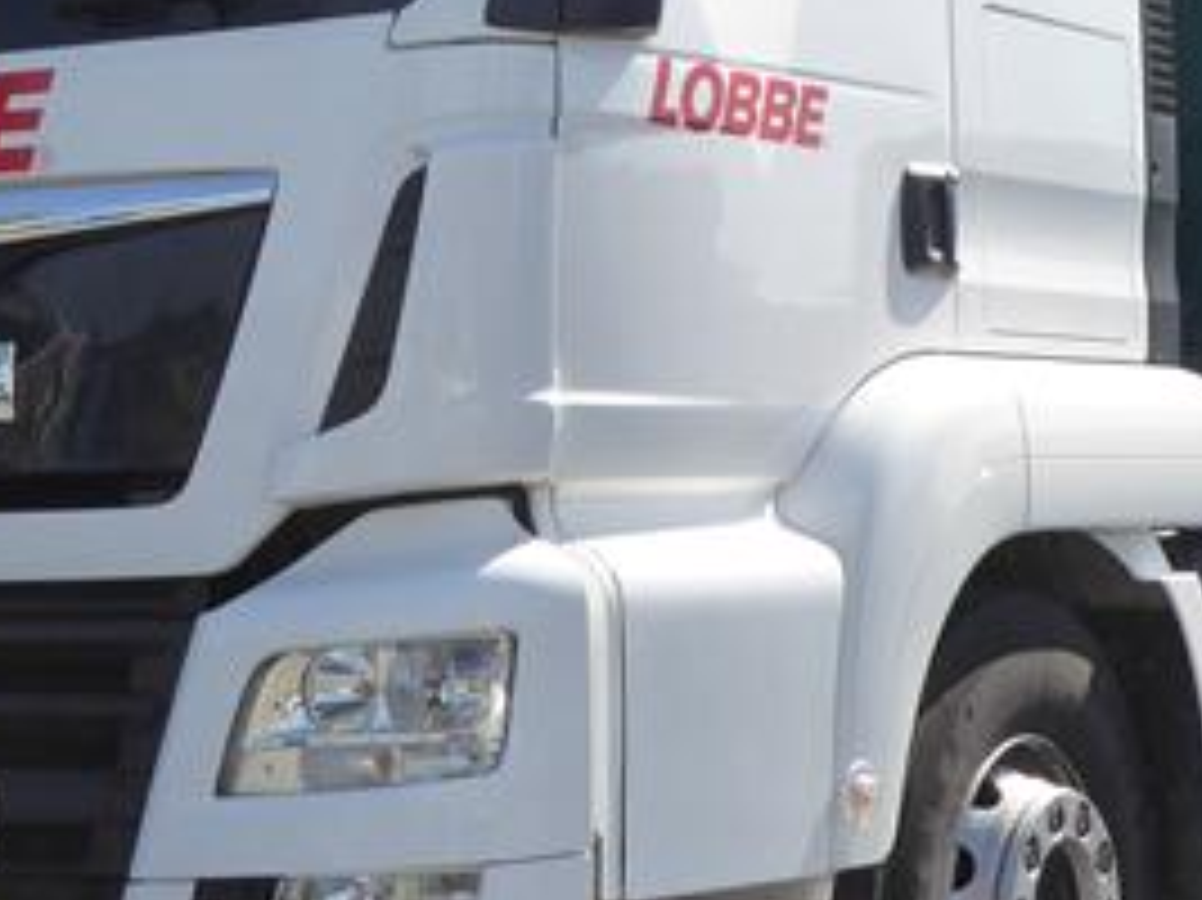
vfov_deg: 14.9
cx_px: 657
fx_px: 3436
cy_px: 243
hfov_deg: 19.8
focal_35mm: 99
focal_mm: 5.8
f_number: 3.6
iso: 160
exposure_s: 1/800
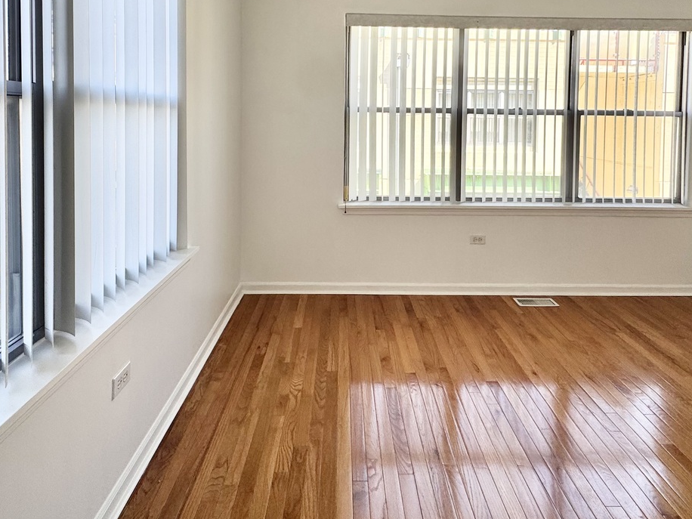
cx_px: 352
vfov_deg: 58.1
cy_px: 132
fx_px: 440
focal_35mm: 22
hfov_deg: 76.4
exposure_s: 1/309
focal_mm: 2.22
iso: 40
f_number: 2.2
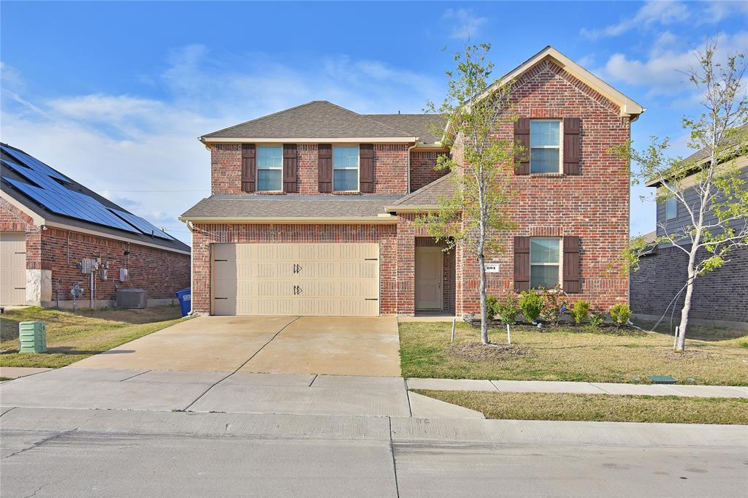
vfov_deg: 43.6
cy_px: 249
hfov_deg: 61.9
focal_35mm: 30
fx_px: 623
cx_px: 374
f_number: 8
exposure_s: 1/500
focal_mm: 20
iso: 200
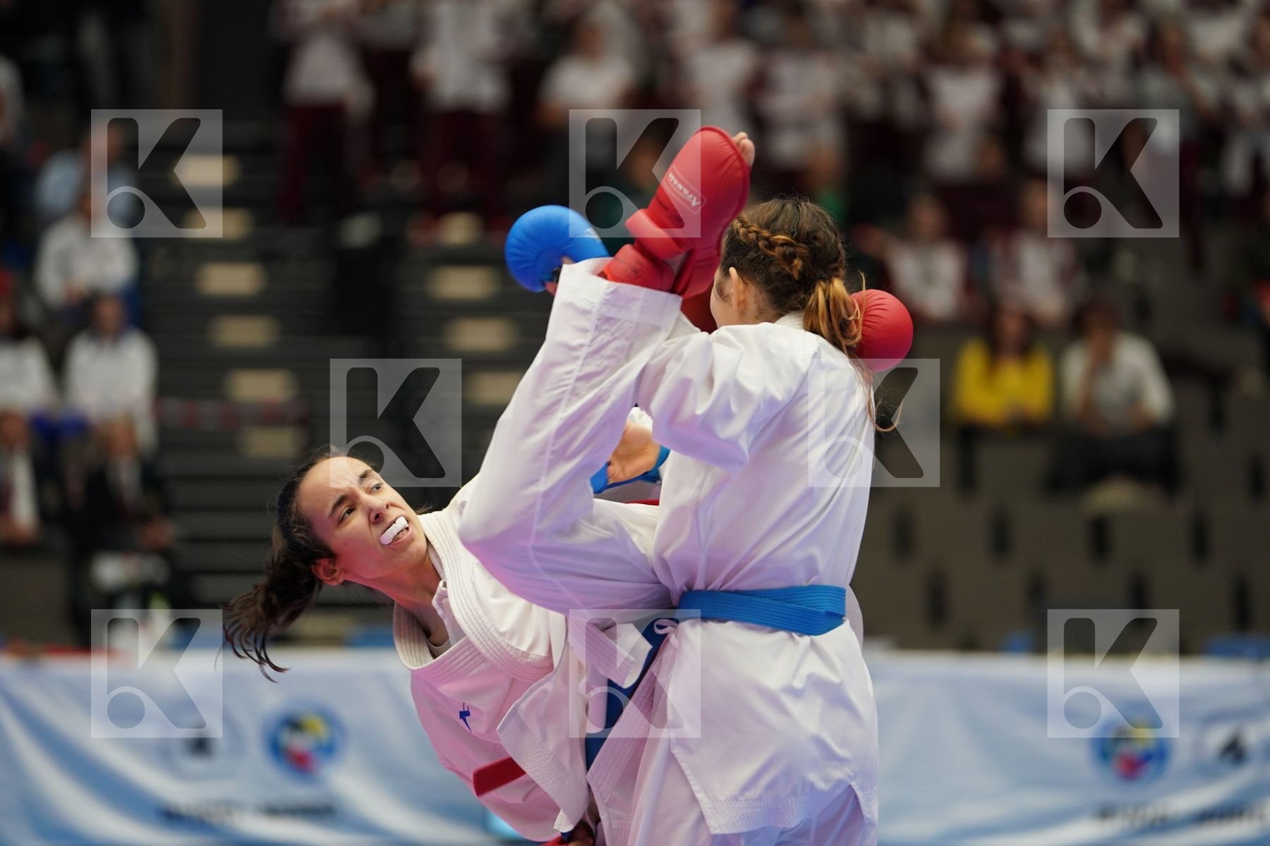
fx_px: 6667
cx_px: 635
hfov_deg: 10.9
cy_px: 423
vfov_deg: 7.3
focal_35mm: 189
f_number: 2.8
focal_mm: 189
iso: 1250
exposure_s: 1/500
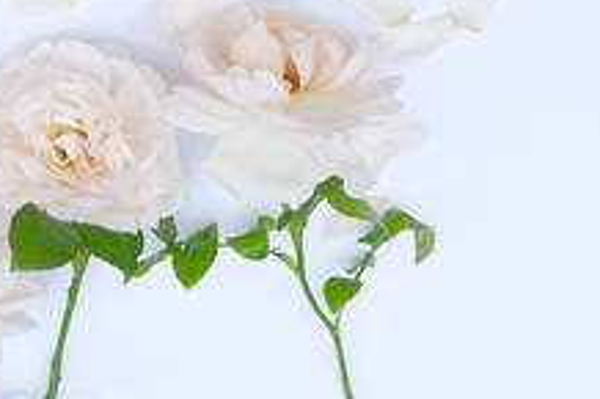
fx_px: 999
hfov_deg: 31.7
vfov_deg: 22.3
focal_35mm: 60
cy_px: 85
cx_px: 50
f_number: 3.8
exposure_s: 1/100
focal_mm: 19.2
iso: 200
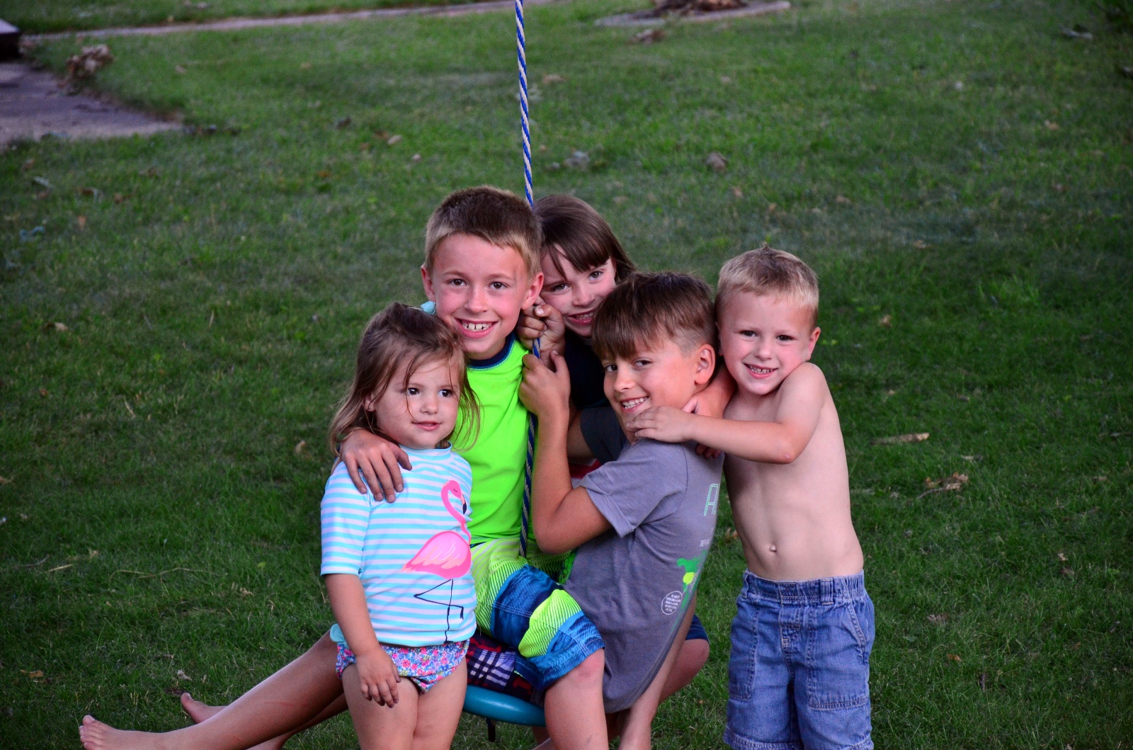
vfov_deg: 8.7
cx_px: 566
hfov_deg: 13.1
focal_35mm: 158
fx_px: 4946
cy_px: 375
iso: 1250
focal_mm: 105
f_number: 5.6
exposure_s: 1/320
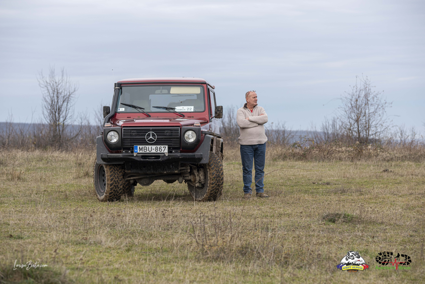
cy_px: 142
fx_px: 1441
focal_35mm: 122
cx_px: 212
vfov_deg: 11.2
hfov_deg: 16.8
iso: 320
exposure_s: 1/400
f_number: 4.5
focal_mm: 122
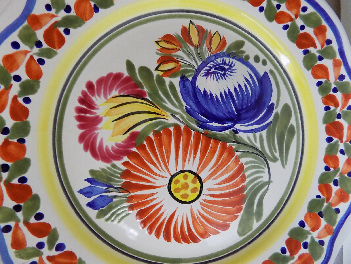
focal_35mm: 23
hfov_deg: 73.9
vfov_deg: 58.9
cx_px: 176
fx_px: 233
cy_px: 132
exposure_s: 1/30
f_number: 3.1
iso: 360
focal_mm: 4
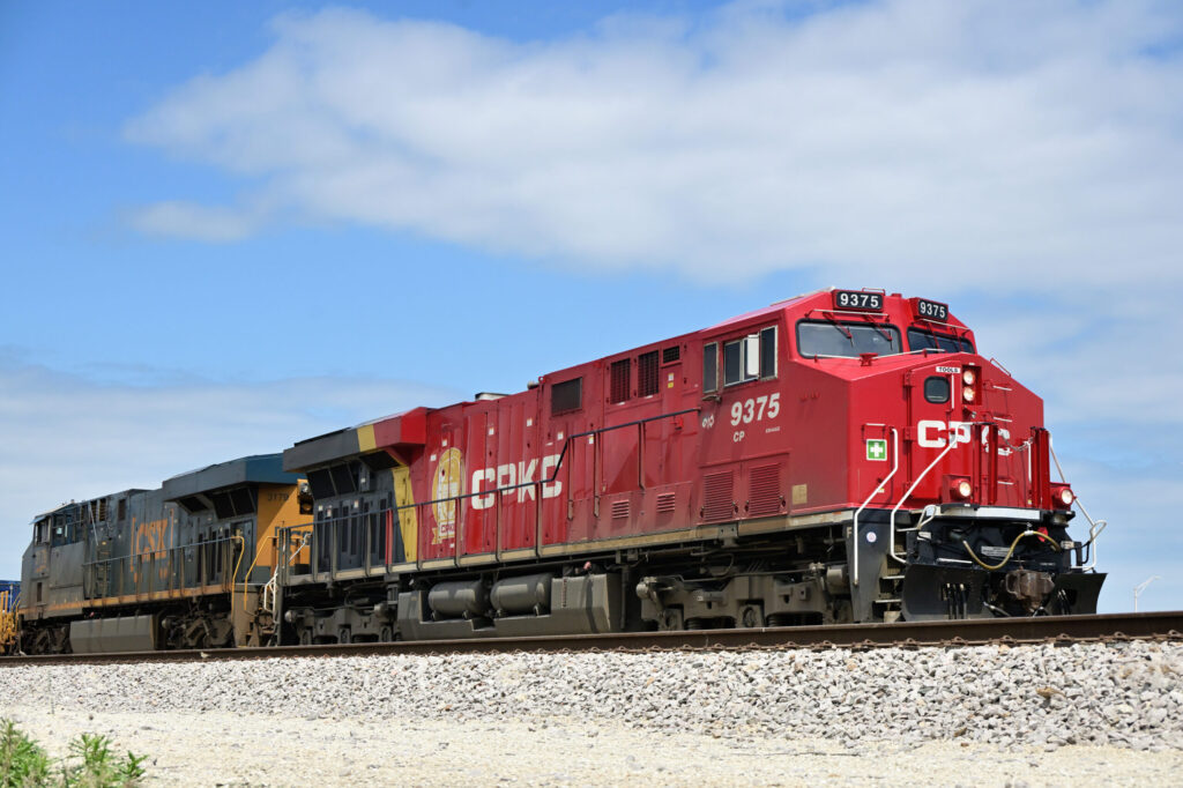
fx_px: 1872
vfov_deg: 23.8
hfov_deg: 35.1
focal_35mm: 57
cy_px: 394
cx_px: 592
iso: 800
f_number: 5.6
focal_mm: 57
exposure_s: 1/6400
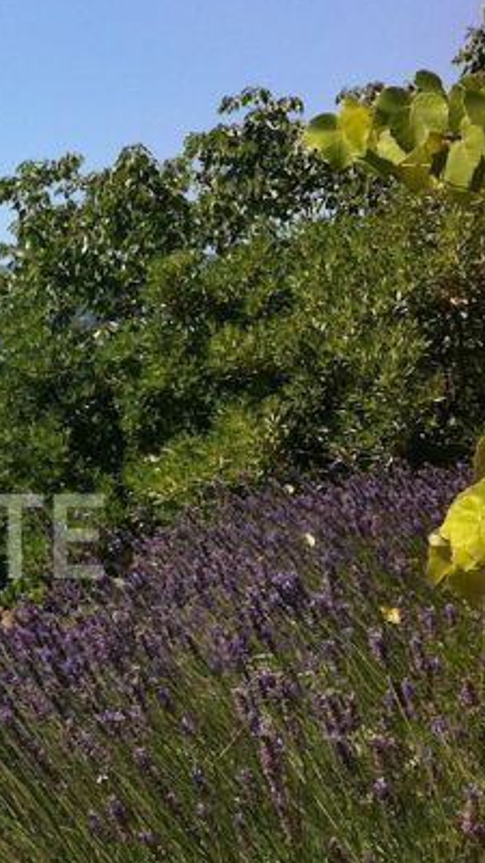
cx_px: -273
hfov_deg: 16.2
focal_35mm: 67
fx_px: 1532
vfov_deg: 31.4
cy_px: 382
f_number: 2.8
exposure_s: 1/1040
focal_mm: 3.85
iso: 80
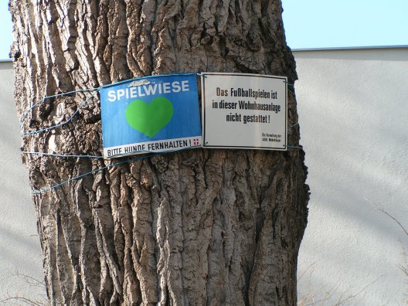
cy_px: 153
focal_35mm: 125
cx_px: 204
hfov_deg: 15.8
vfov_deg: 11.9
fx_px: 1473
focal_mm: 19.1
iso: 50
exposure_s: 1/160
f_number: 5
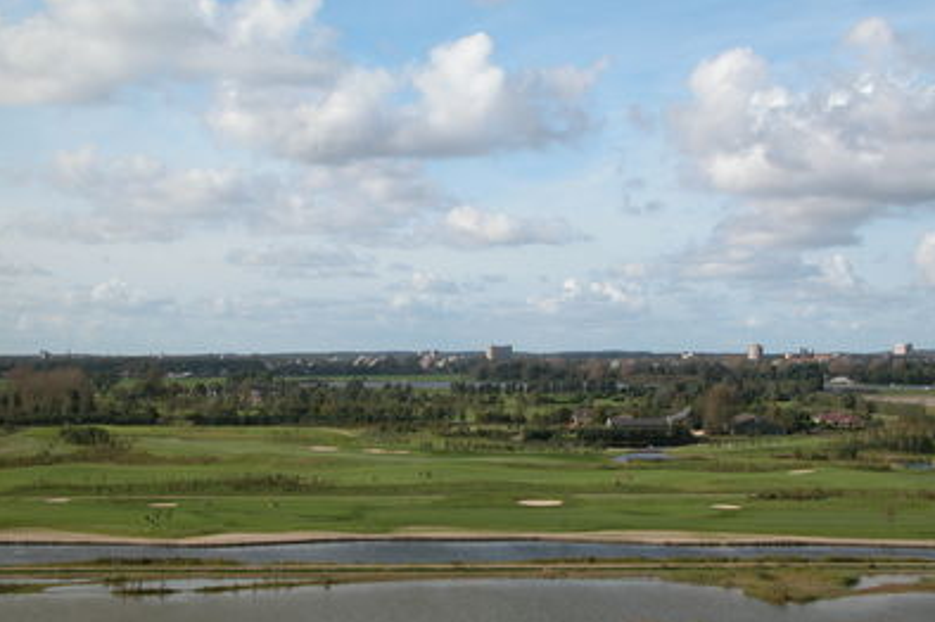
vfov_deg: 24.1
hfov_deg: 35.7
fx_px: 1453
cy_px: 297
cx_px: 470
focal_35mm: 56
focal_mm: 13.7
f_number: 6.2
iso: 100
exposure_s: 1/389
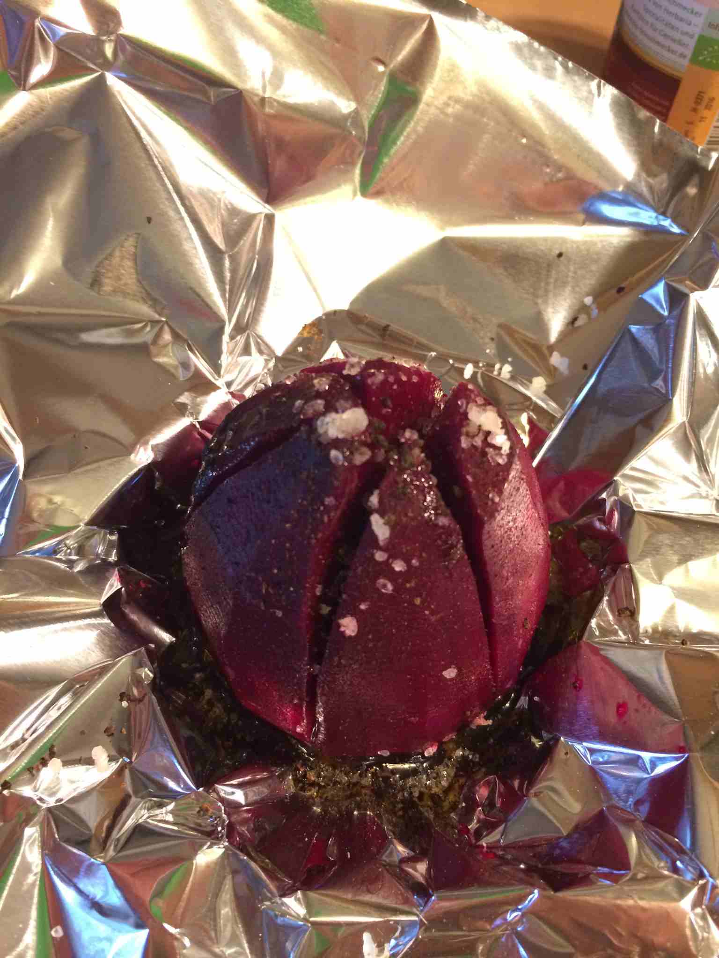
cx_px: 360
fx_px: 831
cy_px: 479
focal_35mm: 30
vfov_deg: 60.0
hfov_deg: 46.8
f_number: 2.2
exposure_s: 1/17
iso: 320
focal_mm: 4.12
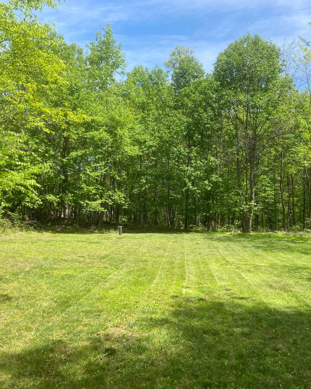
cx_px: 153
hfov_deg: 43.4
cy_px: 194
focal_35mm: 34
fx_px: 391
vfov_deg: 52.8
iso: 32
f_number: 1.8
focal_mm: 4.25
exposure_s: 1/1170
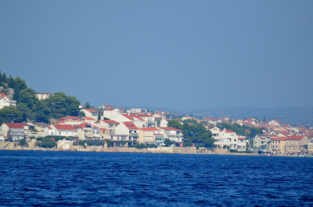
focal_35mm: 450
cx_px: 156
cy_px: 104
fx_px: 3903
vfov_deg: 3.0
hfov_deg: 4.6
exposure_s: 1/2000
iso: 400
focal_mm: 300
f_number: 5.6
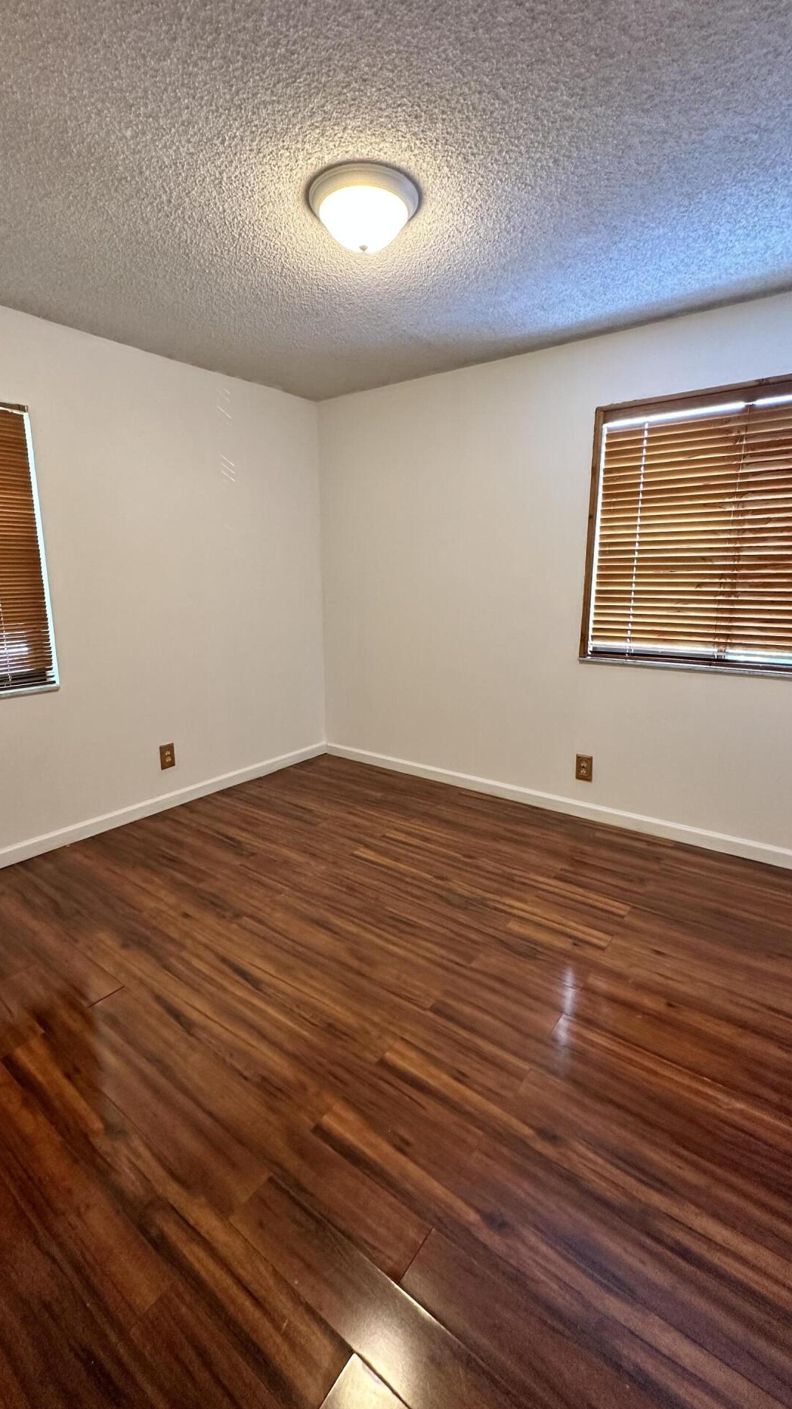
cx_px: 386
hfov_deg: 67.0
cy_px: 689
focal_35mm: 16
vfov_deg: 99.4
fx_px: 598
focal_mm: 2.22
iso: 250
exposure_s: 1/60
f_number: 2.2
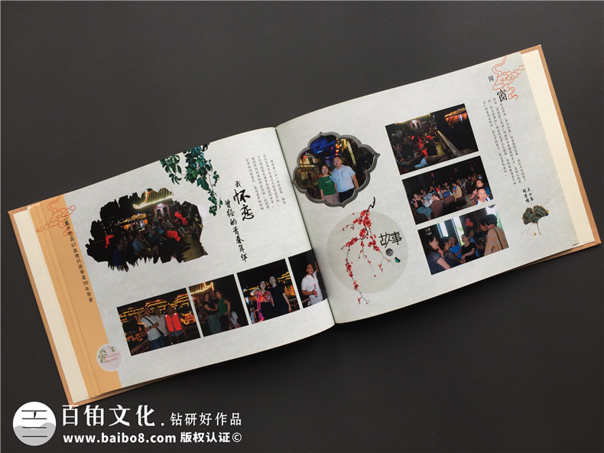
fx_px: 506
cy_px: 226
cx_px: 302
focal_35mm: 29
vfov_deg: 48.2
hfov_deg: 61.7
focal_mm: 4.15
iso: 32
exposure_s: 1/100
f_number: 2.2
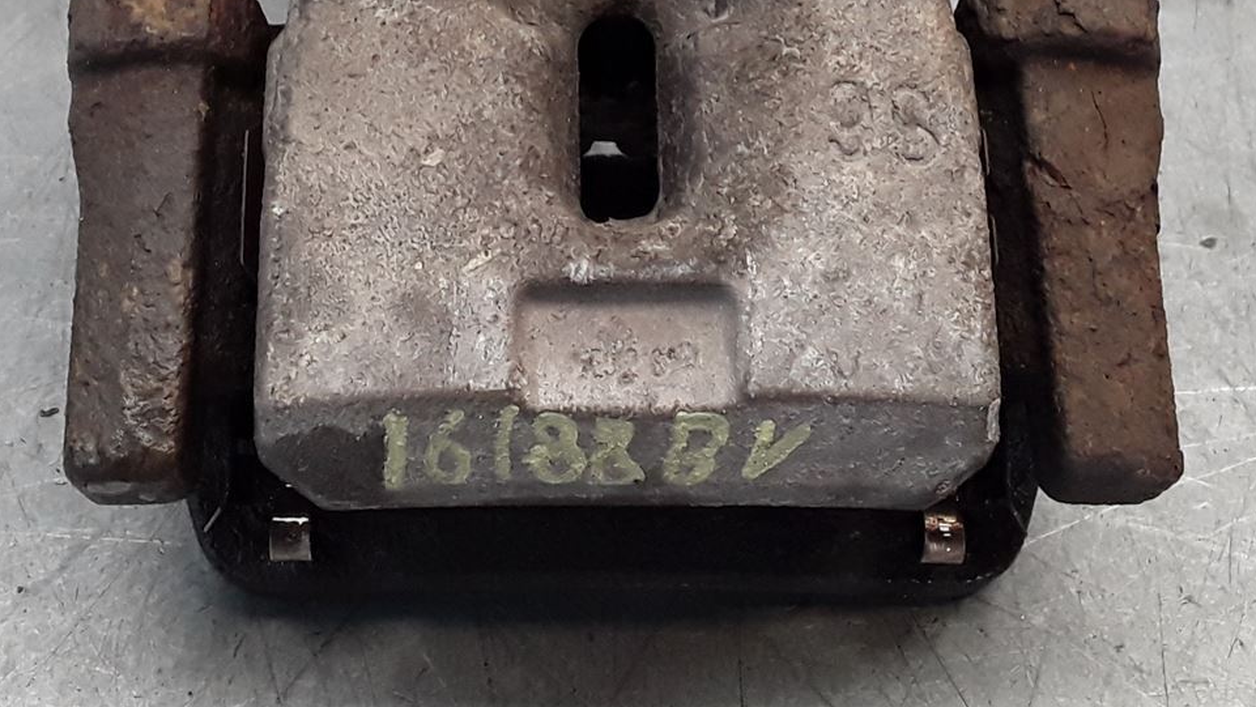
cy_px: -34
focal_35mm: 65
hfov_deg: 32.2
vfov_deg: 18.0
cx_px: 497
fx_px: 2165
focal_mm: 2.91
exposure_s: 1/100
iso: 64
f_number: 1.9
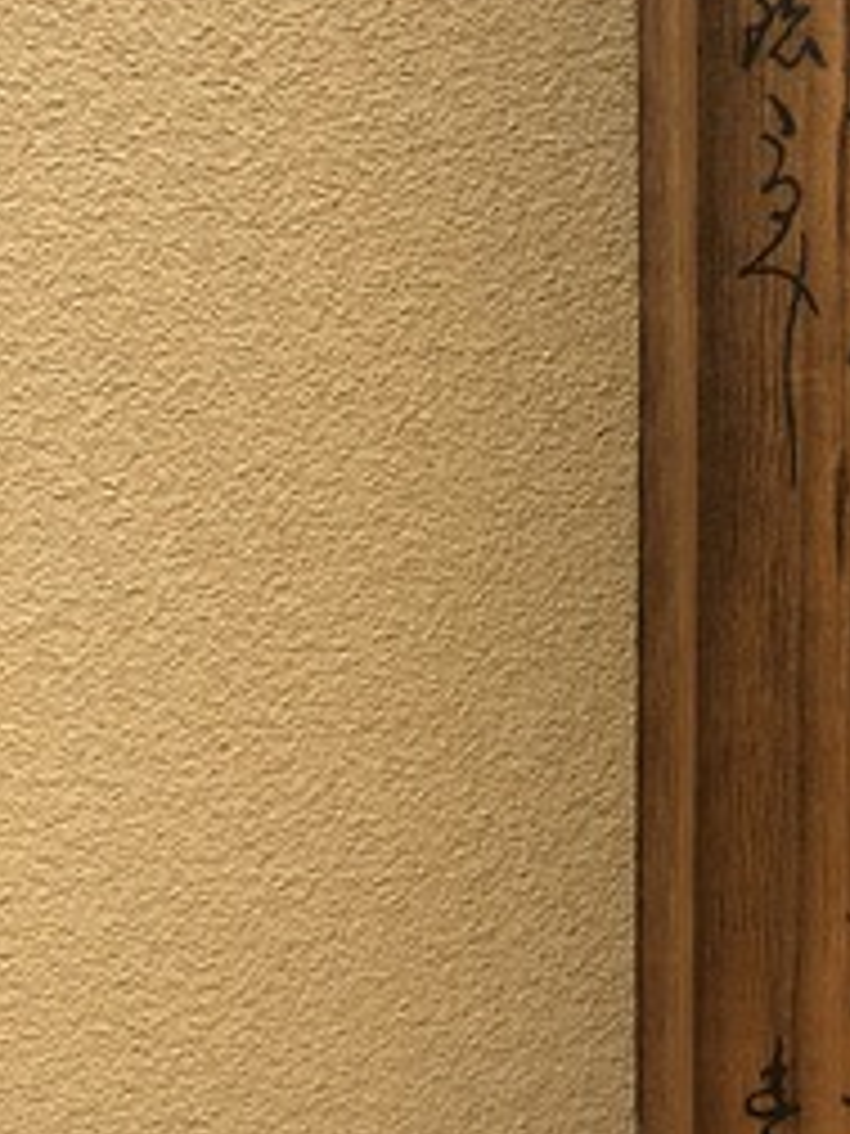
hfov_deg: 23.1
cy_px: 356
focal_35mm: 60
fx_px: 1964
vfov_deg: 31.9
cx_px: 902
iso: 80
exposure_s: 1/15
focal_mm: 3.99
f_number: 1.8
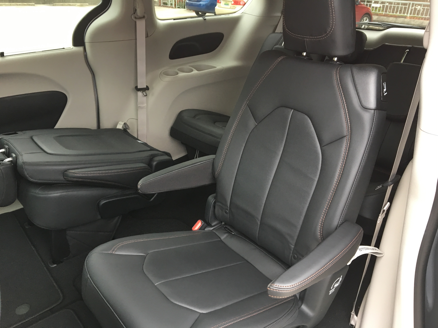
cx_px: 219
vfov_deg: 48.2
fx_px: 367
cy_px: 164
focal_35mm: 29
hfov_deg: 61.7
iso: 80
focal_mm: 4.15
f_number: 2.2
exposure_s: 1/30
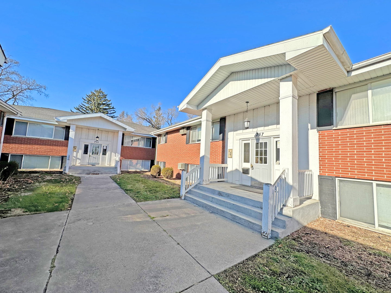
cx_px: 196
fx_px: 158
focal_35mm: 14
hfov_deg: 102.1
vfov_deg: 85.7
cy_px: 146
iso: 50
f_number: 2.2
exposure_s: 1/2817
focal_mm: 2.22
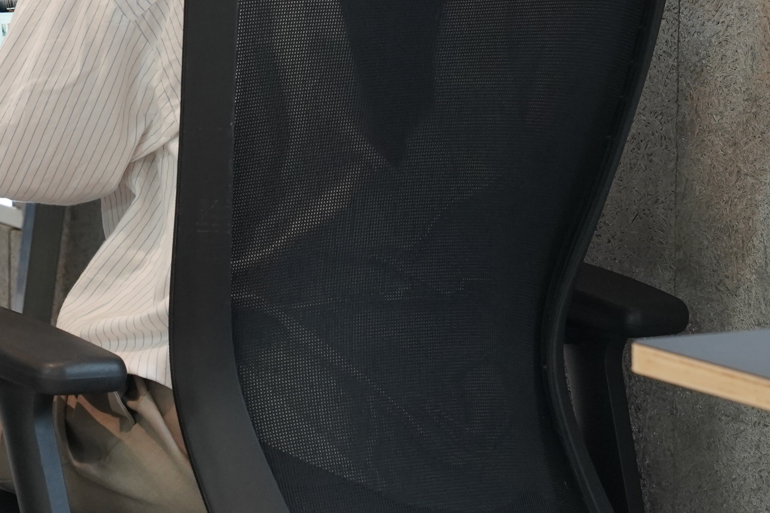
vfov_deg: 6.9
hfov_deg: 10.3
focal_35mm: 199
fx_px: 4256
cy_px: -77
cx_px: 62
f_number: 5.6
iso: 1600
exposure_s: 1/80
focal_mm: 70
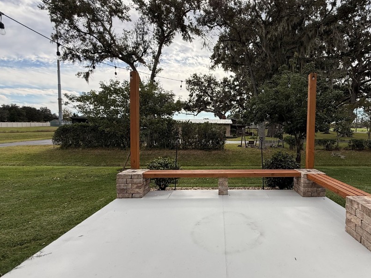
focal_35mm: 18
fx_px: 193
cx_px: 228
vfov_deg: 71.6
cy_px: 136
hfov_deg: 86.3
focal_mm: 2.22
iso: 64
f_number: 2.2
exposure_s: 1/1339
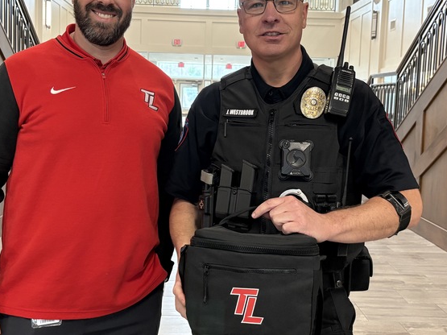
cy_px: 152
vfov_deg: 30.2
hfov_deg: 39.6
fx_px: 620
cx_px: 201
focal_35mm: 48
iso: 250
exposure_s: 1/60
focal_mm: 5.96
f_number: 1.6
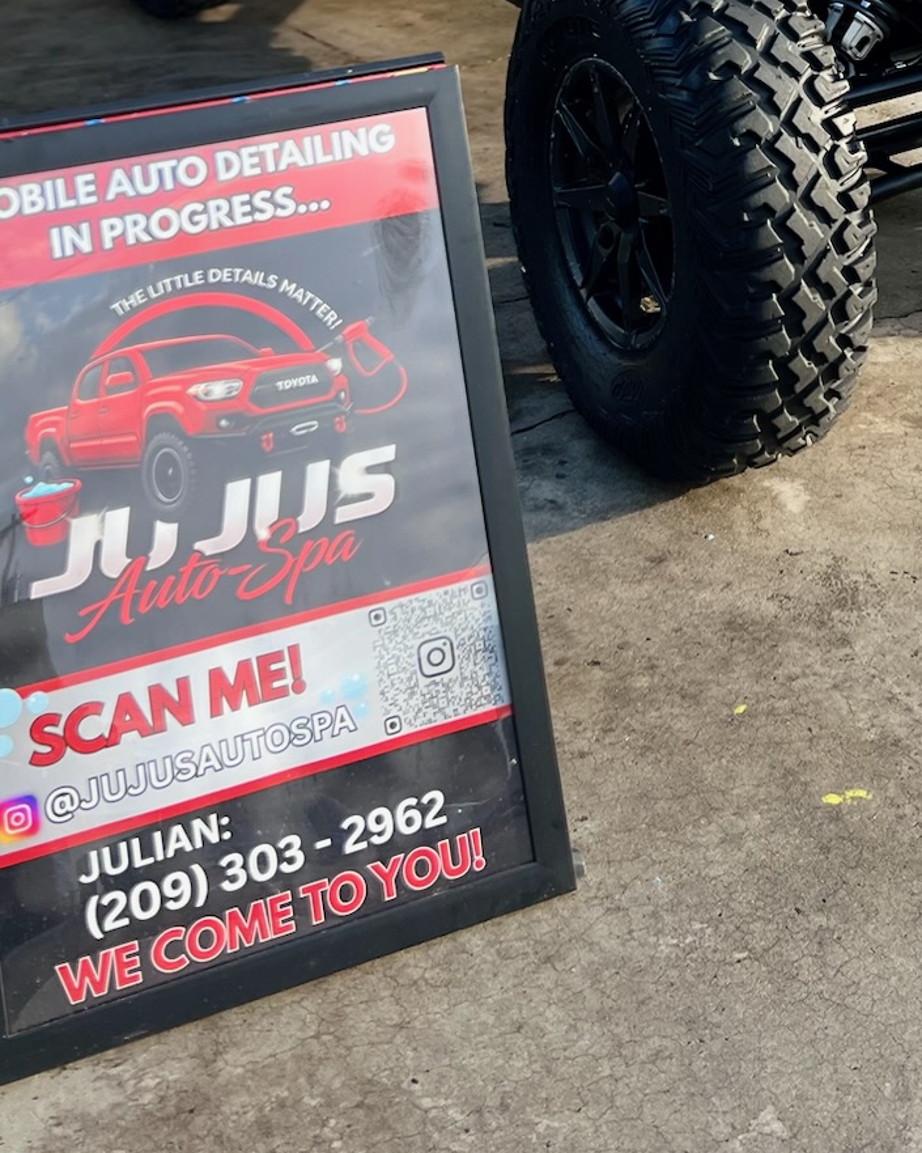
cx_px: 785
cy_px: -148
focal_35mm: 59
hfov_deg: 25.2
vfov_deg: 28.7
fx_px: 2012
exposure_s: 1/949
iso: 50
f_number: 1.5
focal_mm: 5.7
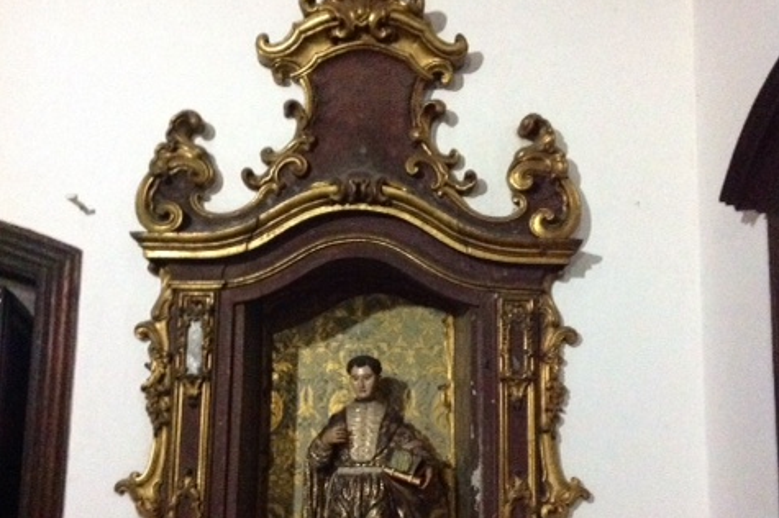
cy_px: 348
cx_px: 389
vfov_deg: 27.3
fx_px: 1060
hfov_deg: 40.4
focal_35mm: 49
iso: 800
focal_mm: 4.28
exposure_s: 1/15
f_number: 2.4
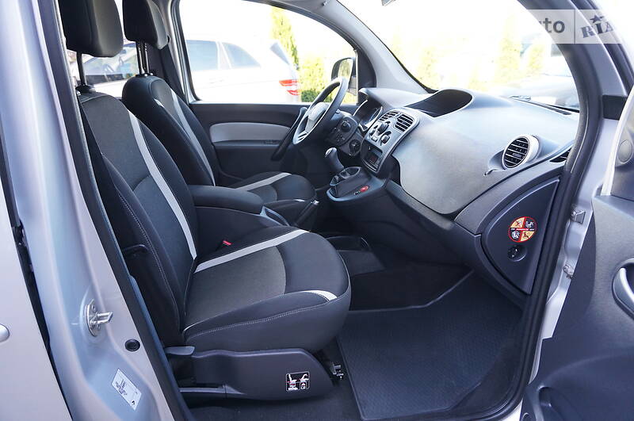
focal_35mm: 24
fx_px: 422
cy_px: 210
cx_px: 317
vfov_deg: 53.0
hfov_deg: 73.8
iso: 640
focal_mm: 16
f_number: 4
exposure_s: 1/160
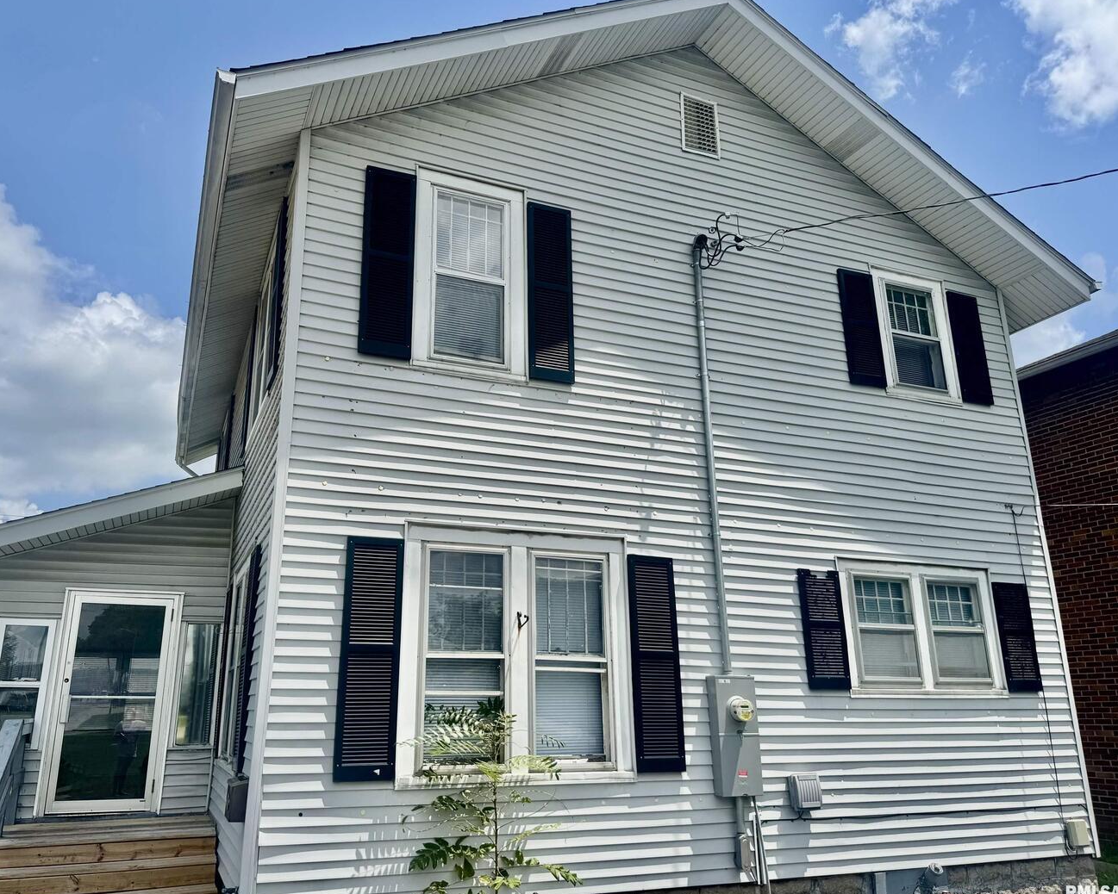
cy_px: 441
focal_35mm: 26
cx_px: 507
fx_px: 860
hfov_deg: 65.9
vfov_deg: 54.9
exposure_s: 1/7092
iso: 80
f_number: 1.78
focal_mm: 6.76
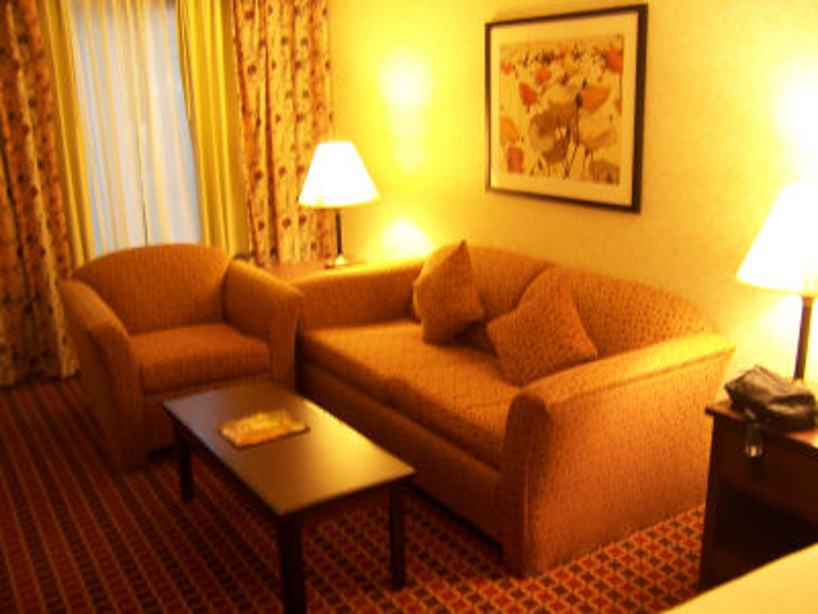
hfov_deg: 55.4
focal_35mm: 33
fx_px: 780
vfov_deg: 42.9
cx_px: 409
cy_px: 307
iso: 80
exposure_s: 1/2
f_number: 3.4
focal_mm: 5.5
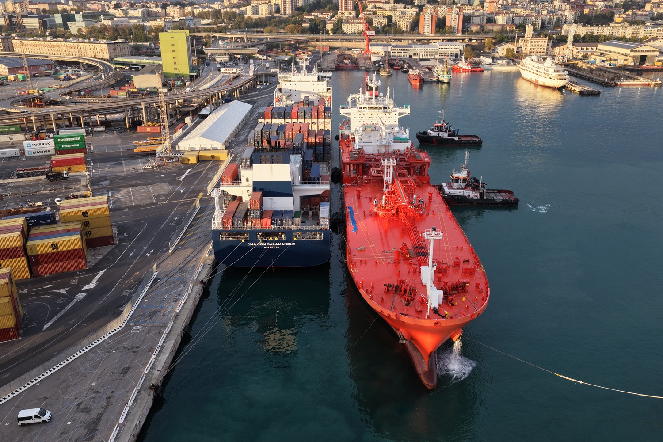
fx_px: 516
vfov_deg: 46.4
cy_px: 221
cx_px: 332
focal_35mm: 28
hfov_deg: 65.5
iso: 320
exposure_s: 1/50
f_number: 2
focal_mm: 14.45
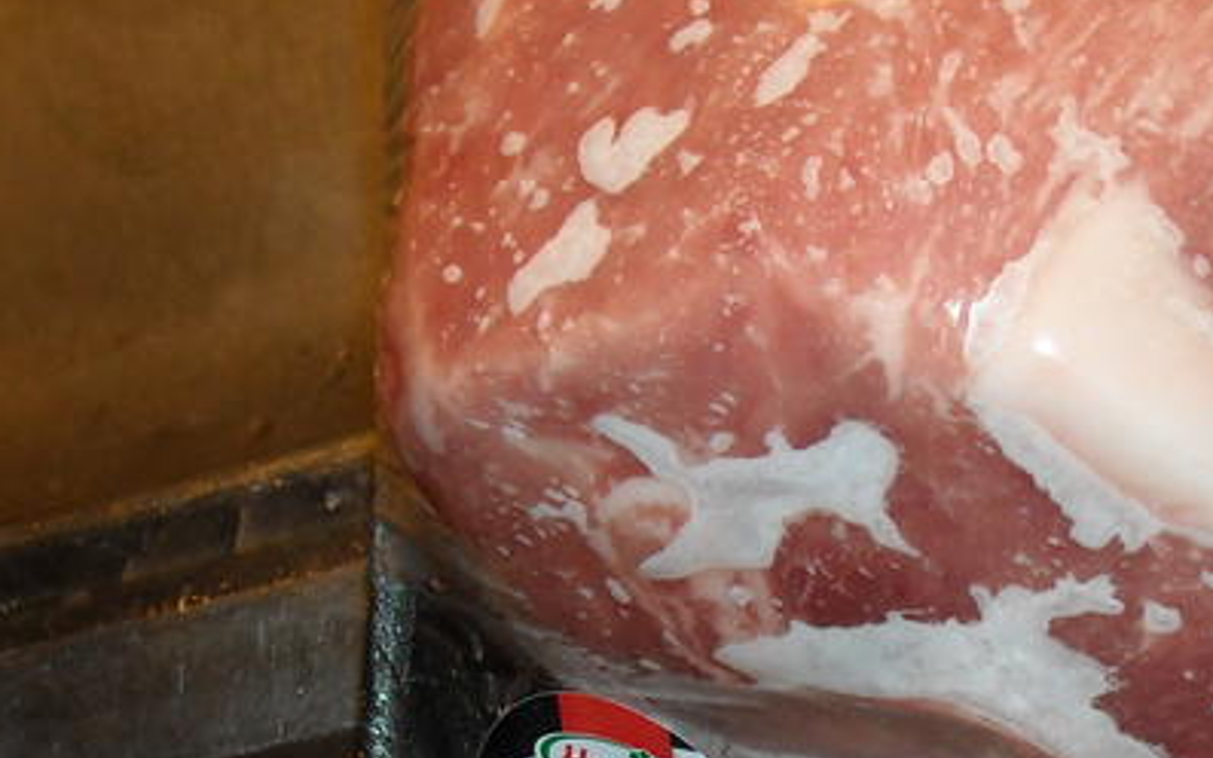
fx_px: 2776
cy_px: 625
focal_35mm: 84
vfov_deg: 15.4
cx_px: 1253
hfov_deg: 23.5
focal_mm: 5.7
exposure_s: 1/60
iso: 200
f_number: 2.8
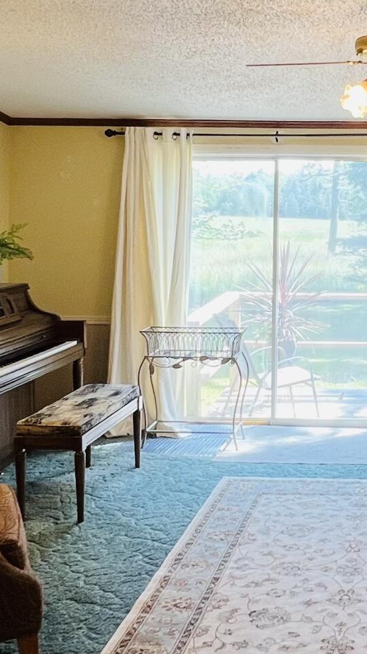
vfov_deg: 45.8
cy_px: 225
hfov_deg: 25.4
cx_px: 388
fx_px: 762
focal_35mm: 44
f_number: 1.8
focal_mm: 1.57
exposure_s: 1/120
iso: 64
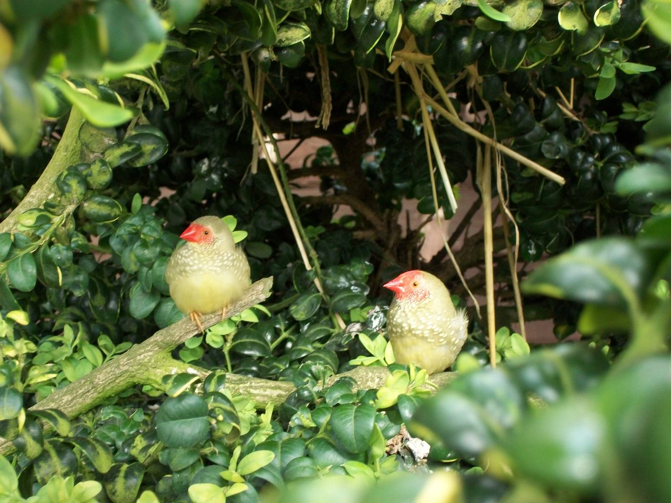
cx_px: 336
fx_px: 1861
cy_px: 252
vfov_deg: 15.4
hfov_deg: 20.4
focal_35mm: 96
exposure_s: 1/50
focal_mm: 17.1
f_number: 5.2
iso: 160
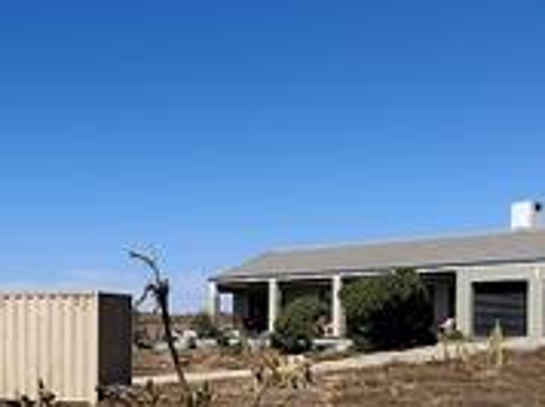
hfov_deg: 25.2
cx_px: -52
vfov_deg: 19.8
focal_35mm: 72
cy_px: 401
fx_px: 1132
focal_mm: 1.64
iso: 40
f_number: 2.2
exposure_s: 1/1852
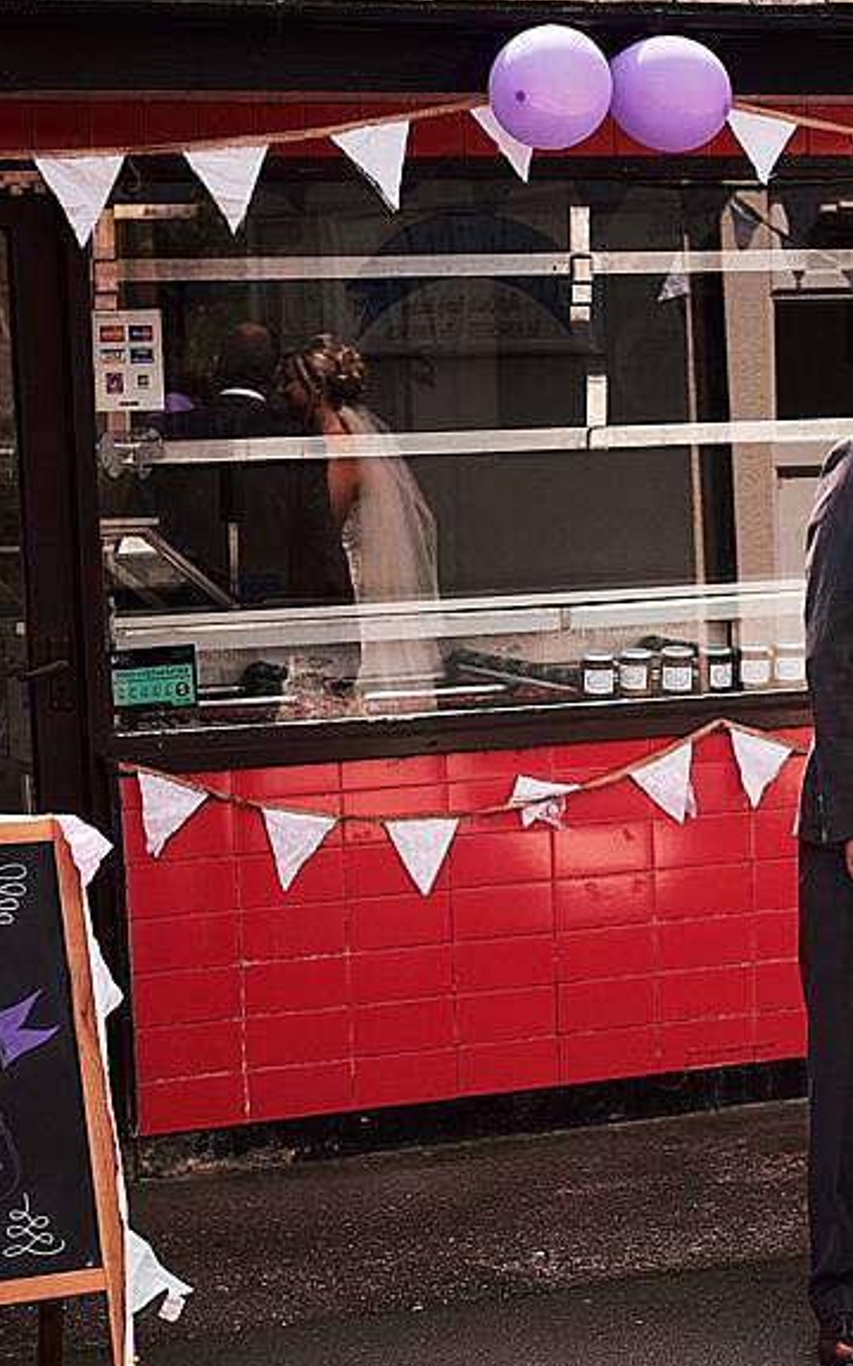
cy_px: 751
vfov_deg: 22.1
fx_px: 3499
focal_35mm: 94
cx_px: 732
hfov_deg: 13.8
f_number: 2
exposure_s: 1/6400
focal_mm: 35
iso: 400
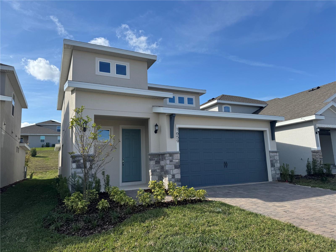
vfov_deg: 56.8
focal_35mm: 24
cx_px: 168
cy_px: 126
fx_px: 233
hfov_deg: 71.6
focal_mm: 6.76
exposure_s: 1/4049
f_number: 1.78
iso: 80
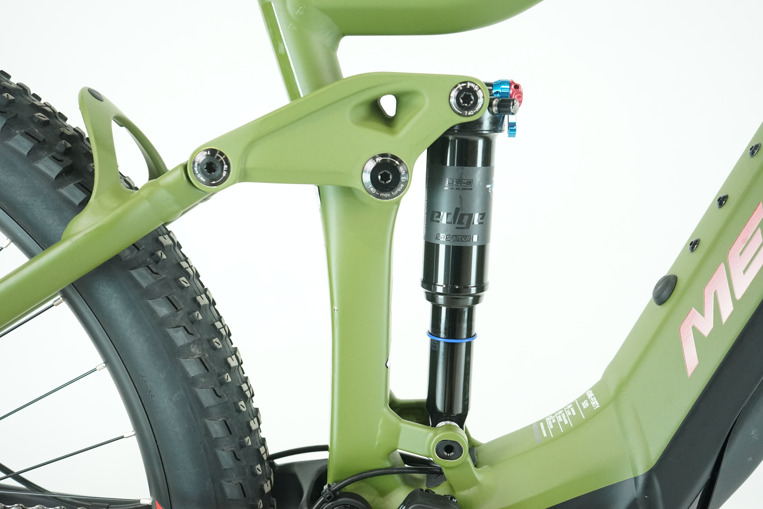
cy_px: 254
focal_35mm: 40
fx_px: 848
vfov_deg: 33.4
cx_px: 382
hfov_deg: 48.5
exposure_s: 1/200
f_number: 5
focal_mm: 40
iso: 3200
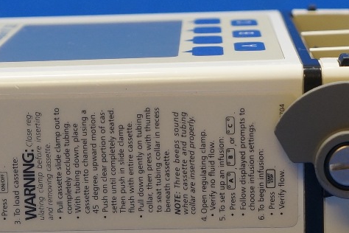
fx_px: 1422
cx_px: 255
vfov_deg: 9.3
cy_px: 152
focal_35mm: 147
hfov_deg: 13.9
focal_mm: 29
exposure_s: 1/80
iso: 400
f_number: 4.5
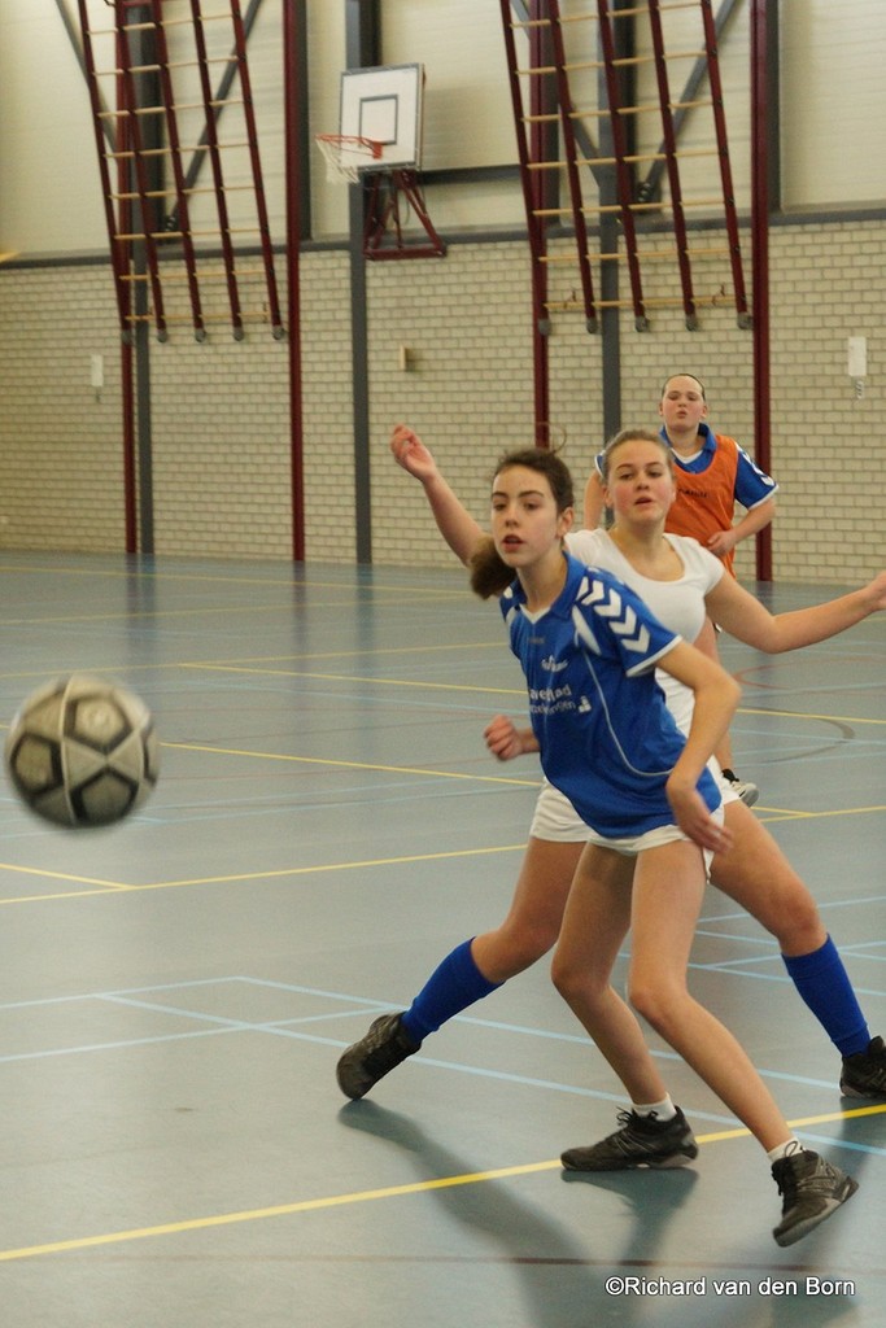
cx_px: 443
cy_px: 664
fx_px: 2768
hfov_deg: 18.2
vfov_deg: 27.0
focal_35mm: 75
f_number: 3.2
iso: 1000
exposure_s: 1/250
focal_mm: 50
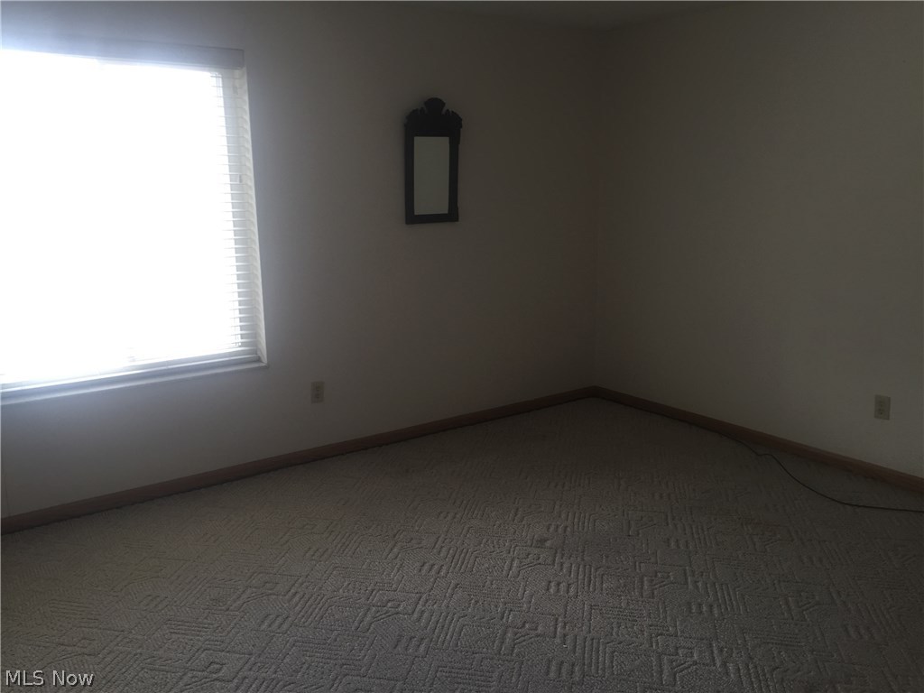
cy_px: 346
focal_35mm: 29
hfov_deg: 61.7
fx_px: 774
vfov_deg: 48.2
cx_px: 462
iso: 32
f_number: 2.2
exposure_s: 1/40
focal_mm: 4.15
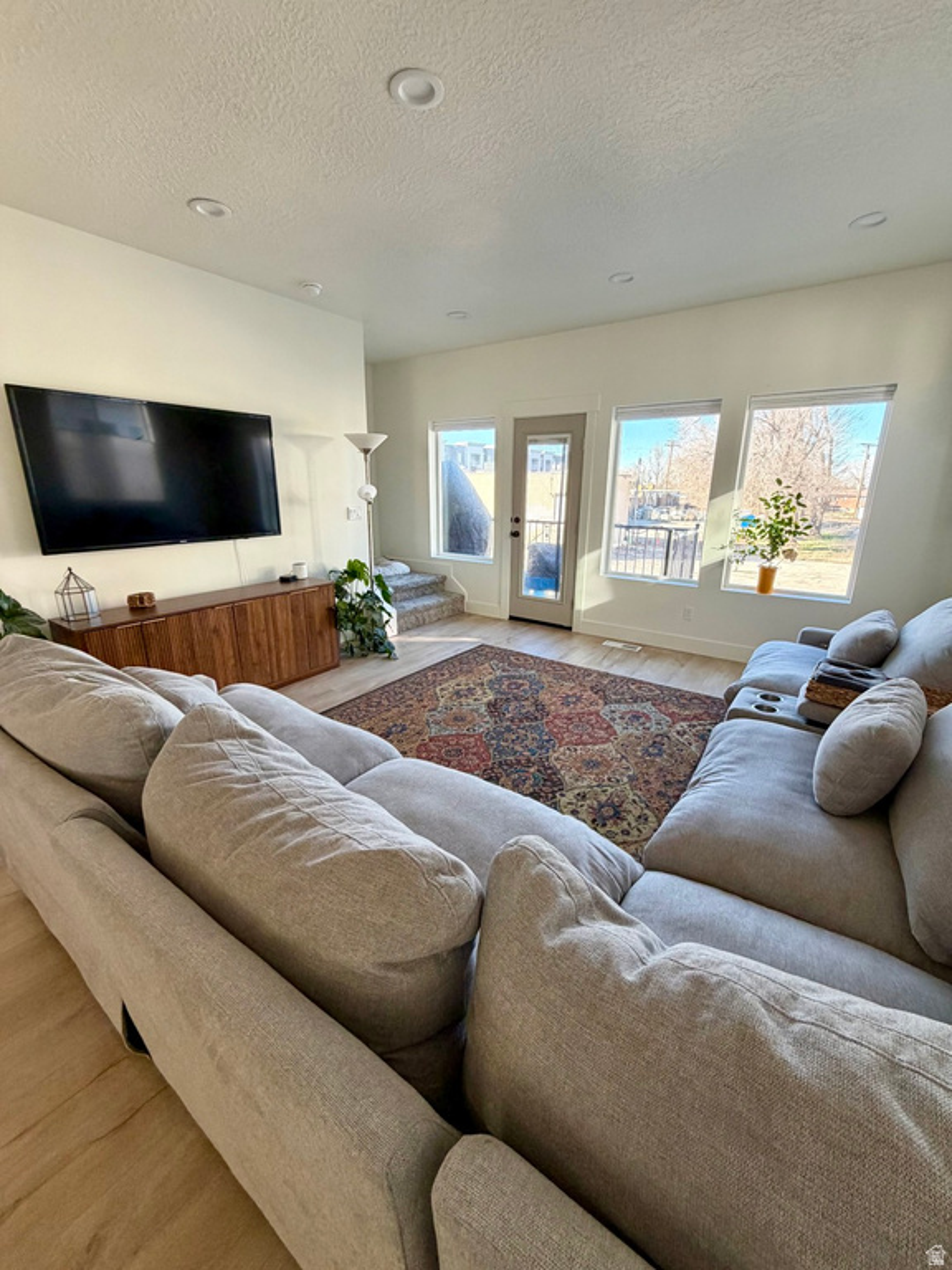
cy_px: 635
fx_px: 513
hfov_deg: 85.7
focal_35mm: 14
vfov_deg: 102.1
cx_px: 476
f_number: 2.2
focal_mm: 2.22
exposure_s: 1/121
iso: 200
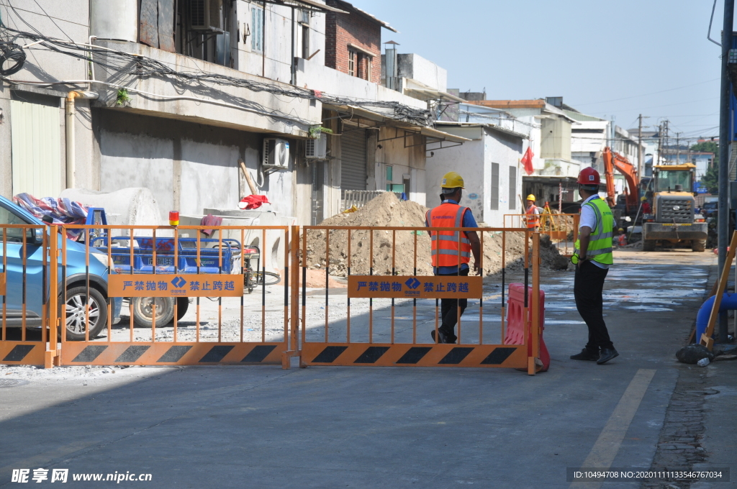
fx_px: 1779
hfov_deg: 23.4
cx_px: 368
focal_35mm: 87
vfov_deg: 15.7
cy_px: 244
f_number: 6.3
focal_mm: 58
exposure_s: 1/640
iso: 200
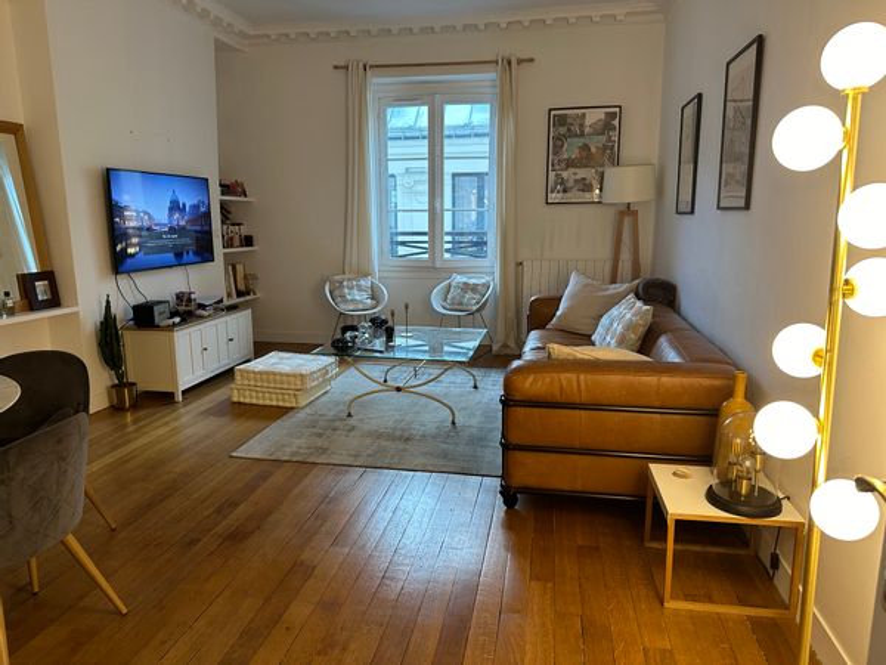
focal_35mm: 24
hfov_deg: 71.6
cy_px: 332
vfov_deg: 56.8
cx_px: 443
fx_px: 614
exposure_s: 1/60
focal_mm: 6.86
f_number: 1.78
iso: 200
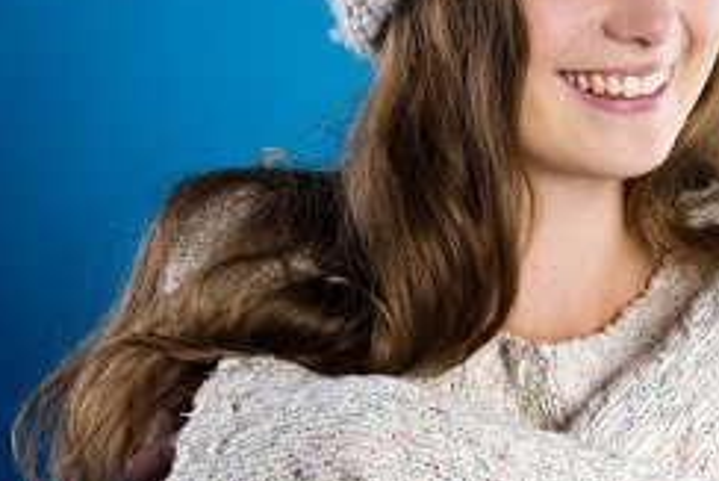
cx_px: 492
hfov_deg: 11.8
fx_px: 3477
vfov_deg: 7.9
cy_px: 120
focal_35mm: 174
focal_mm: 85
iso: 100
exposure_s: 1/160
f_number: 16
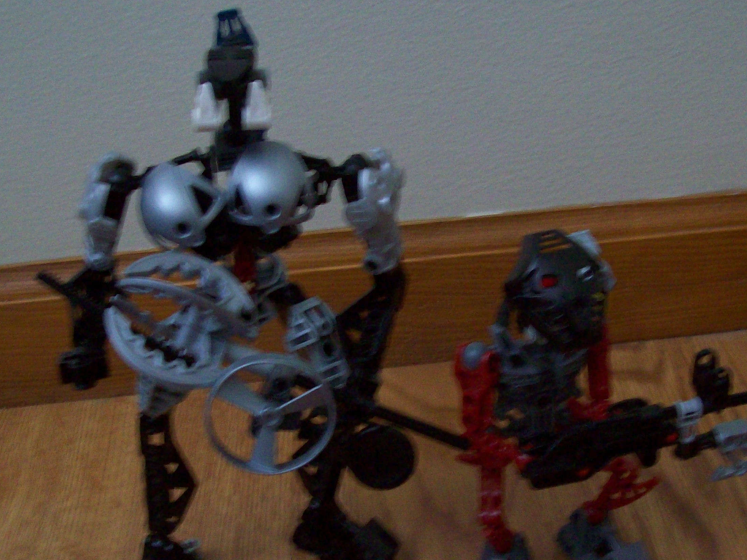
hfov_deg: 38.1
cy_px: 345
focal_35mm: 50
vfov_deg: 29.0
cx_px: 412
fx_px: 1079
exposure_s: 1/8
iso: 200
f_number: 2.7
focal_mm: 6
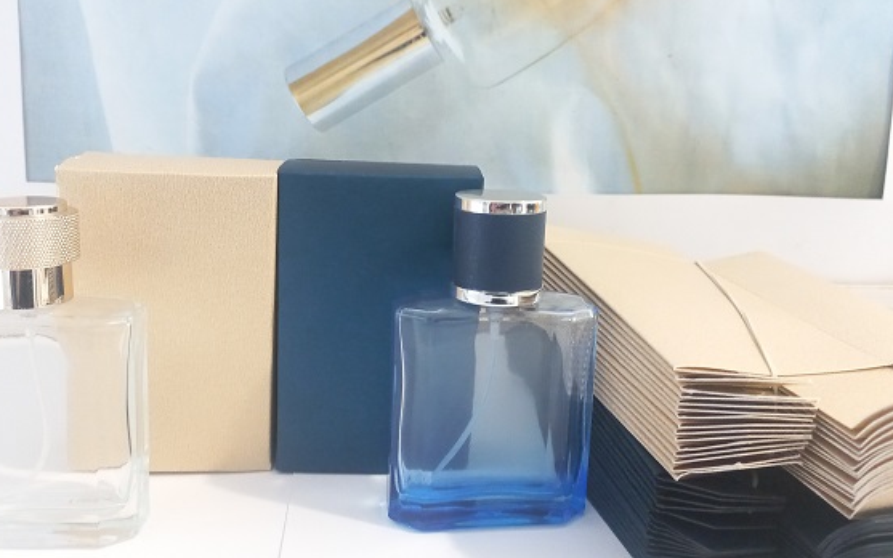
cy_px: 208
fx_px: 803
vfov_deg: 38.1
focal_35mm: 33
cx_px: 431
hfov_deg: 58.1
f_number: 1.8
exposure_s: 1/25
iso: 615
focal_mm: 4.6
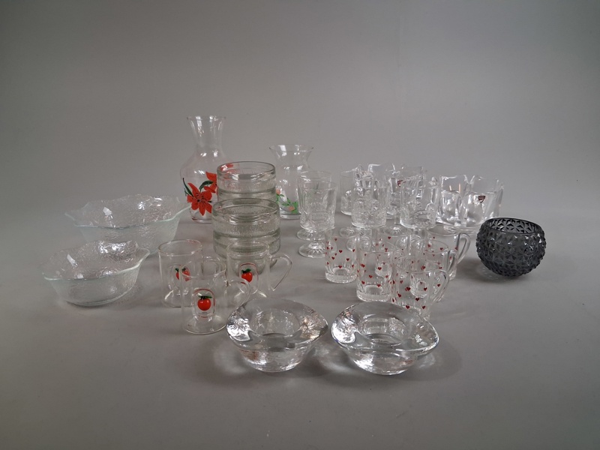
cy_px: 225
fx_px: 468
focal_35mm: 27
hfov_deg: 65.3
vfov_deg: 51.4
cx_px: 300
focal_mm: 4
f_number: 1.8
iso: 400
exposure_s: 1/100
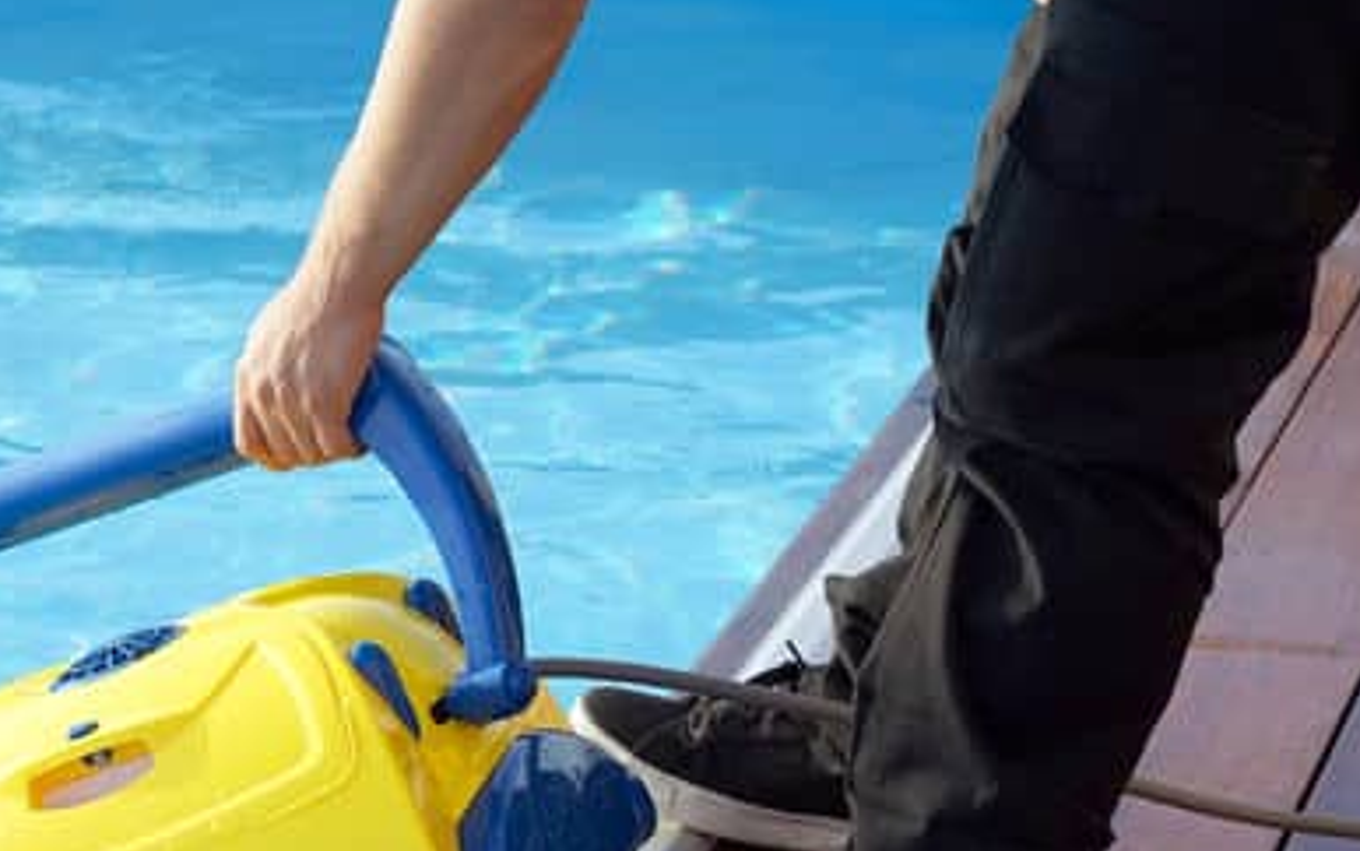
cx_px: 127
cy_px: 789
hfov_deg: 11.0
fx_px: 7043
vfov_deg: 6.9
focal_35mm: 190
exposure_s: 1/200
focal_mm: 85
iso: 100
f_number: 6.3
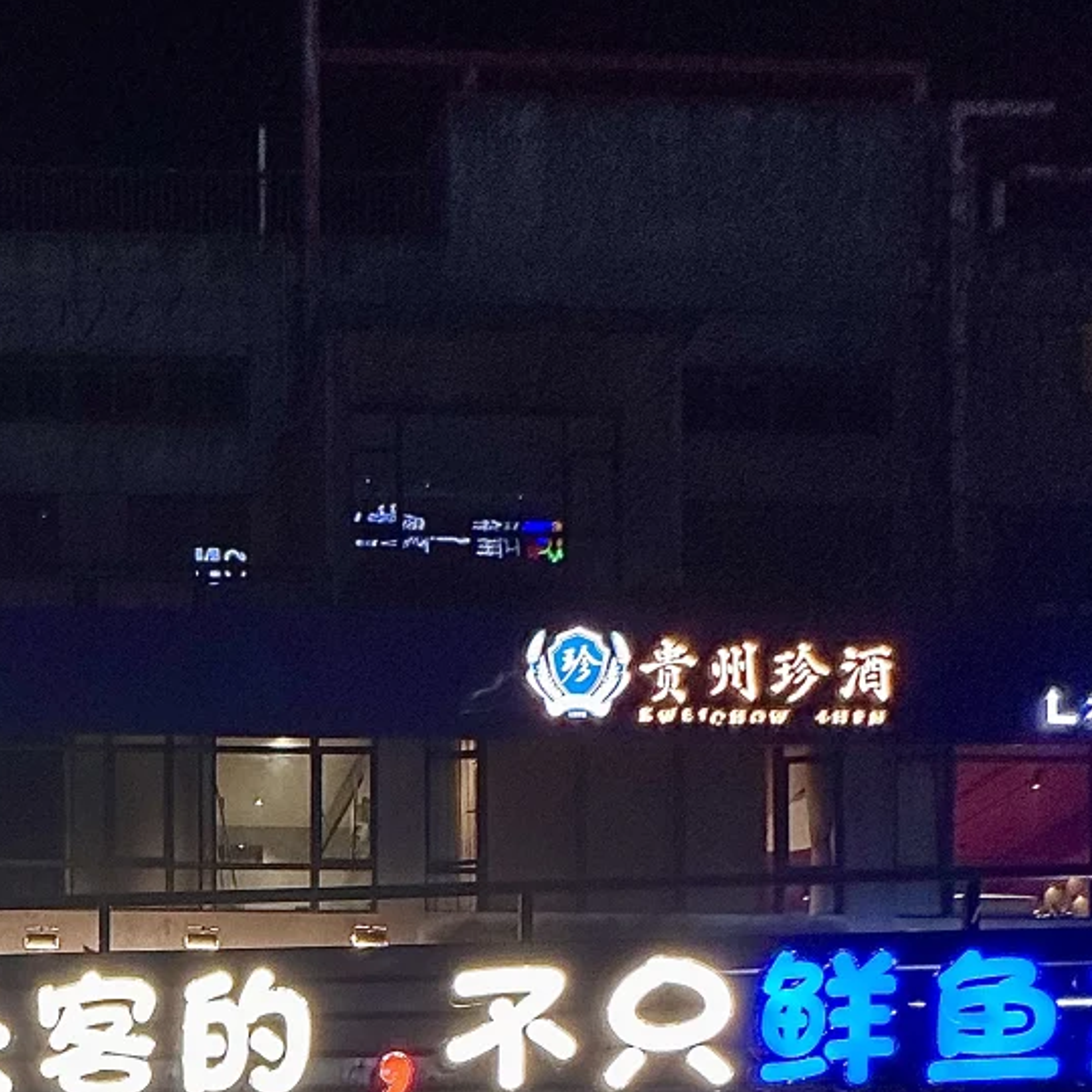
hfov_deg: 43.4
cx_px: 26
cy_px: 1424
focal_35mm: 33
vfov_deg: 34.7
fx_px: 1178
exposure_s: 1/100
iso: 200
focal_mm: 2.22
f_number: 2.2
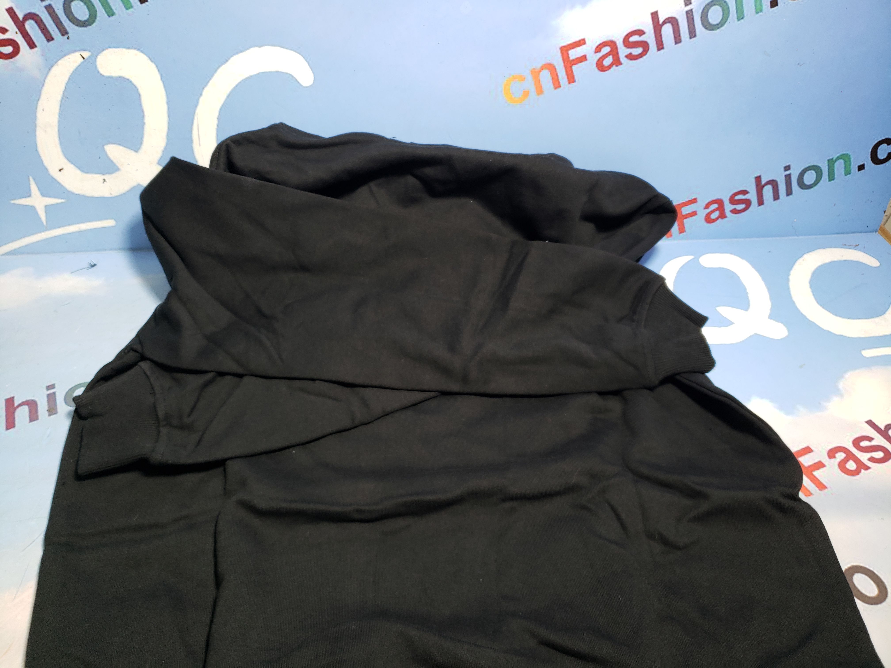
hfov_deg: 67.3
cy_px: 334
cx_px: 446
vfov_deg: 53.1
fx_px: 669
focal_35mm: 26
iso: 50
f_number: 1.5
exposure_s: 1/141
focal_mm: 4.3
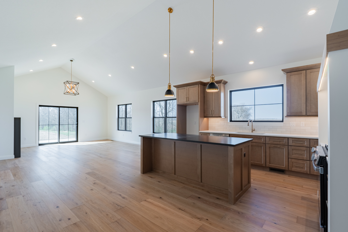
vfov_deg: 72.1
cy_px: 116
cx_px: 174
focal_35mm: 16
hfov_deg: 95.0
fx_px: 159
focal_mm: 11
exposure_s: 1/250
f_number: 8
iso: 100
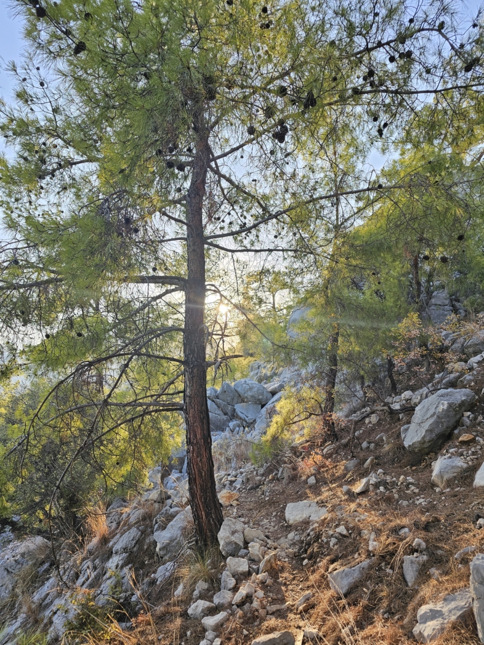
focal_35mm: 23
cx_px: 242
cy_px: 322
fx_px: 429
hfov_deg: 58.9
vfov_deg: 73.9
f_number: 1.7
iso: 20
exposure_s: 1/180
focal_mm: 6.3
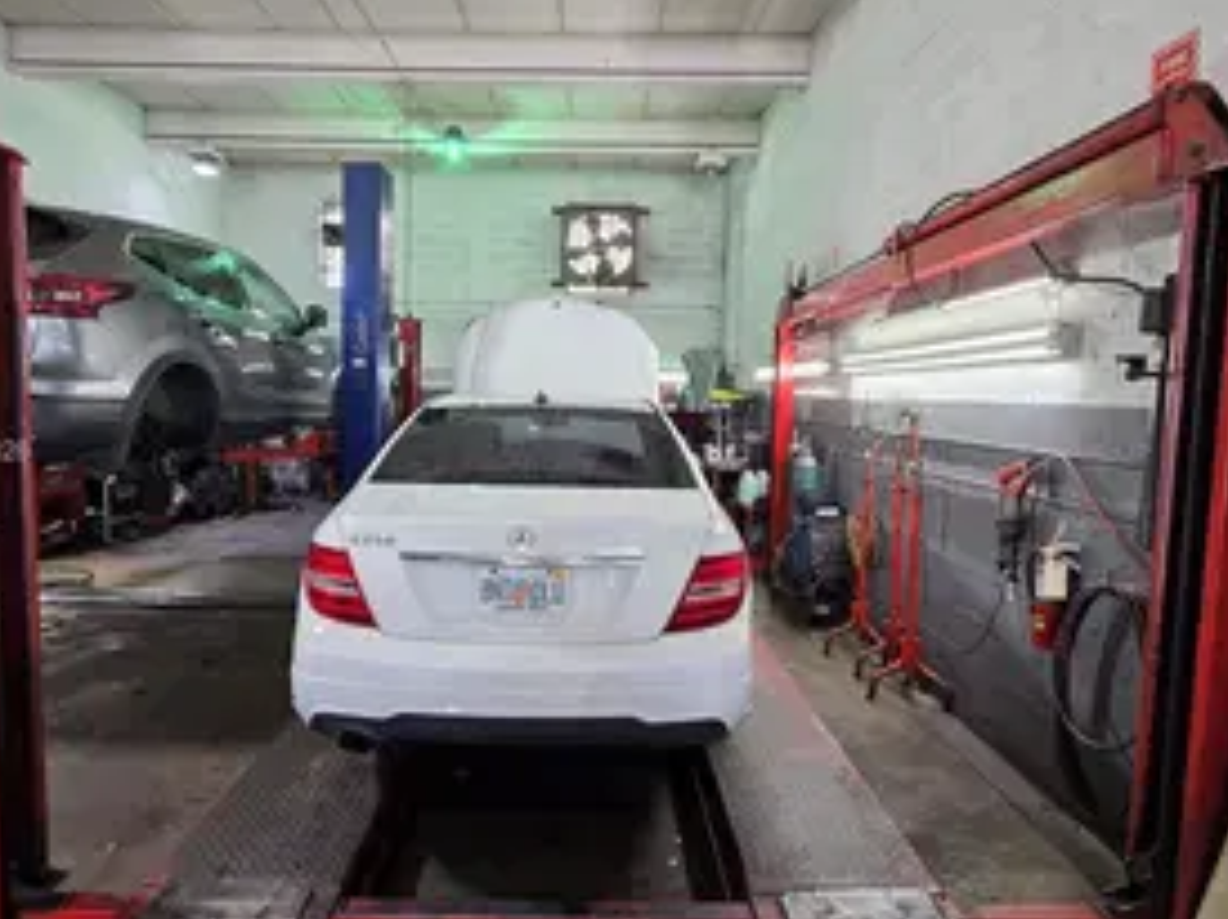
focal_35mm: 19
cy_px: 453
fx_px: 673
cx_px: 578
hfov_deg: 84.6
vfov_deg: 68.6
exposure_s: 1/60
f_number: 2.2
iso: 200
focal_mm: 2.2
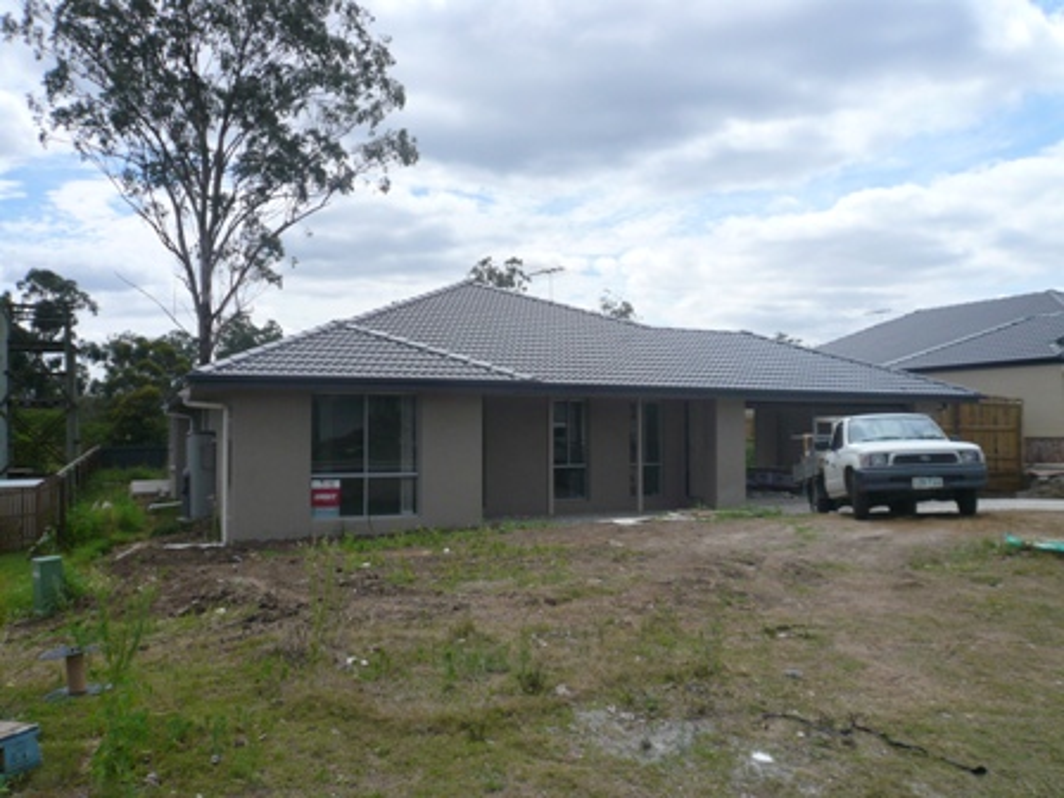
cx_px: 532
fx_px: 861
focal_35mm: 28
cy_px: 399
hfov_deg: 63.4
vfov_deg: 49.7
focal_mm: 4.6
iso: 100
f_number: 8
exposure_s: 1/250
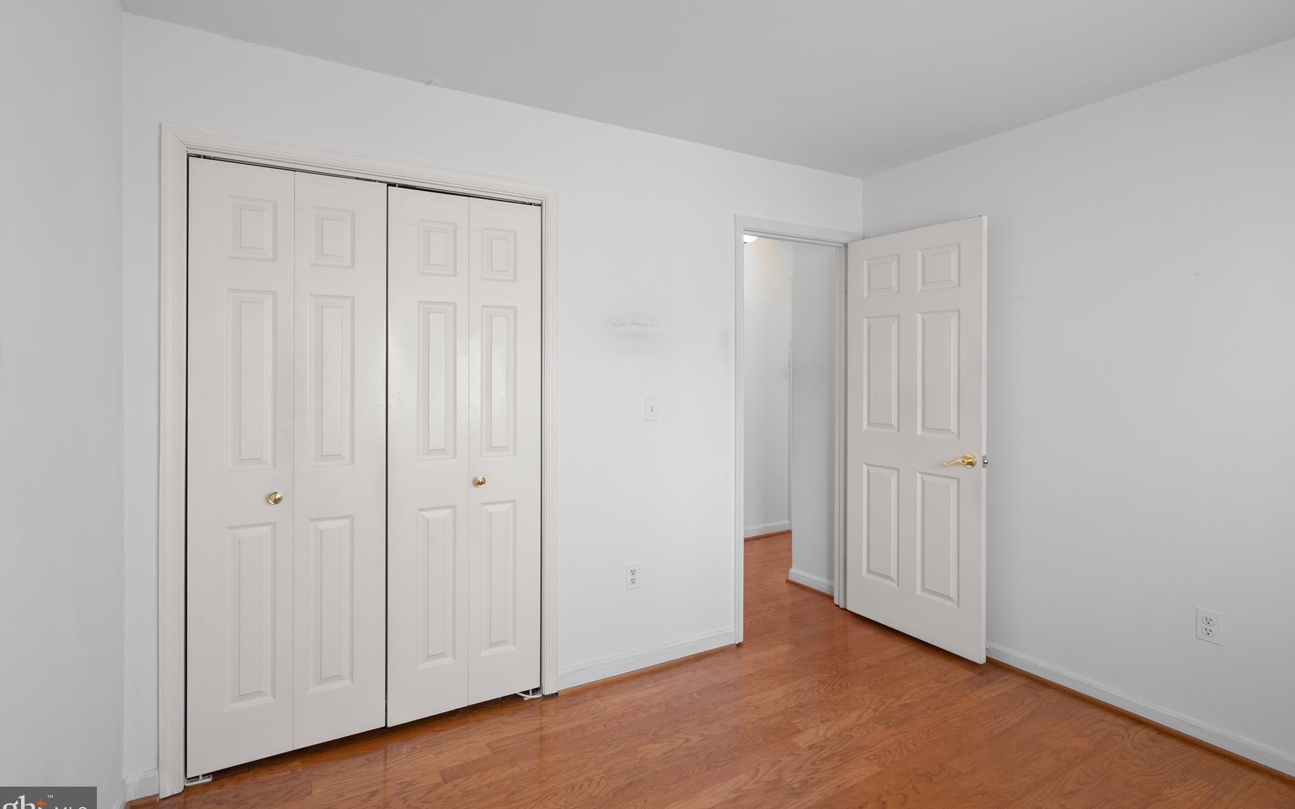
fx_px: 600
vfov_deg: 68.0
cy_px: 384
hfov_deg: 94.3
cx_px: 625
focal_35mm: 17
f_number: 8
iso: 800
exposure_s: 1/1.67
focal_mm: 16
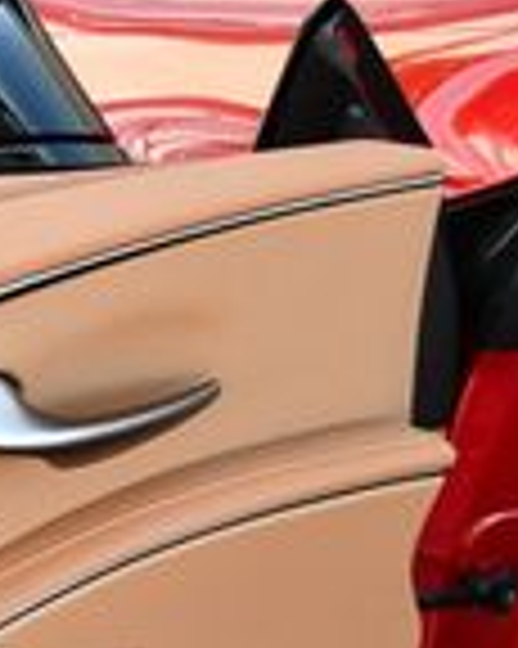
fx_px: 3204
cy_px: 936
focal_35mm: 167
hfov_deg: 8.3
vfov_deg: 11.2
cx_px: -824
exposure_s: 1/250
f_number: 3.8
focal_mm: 20
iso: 450
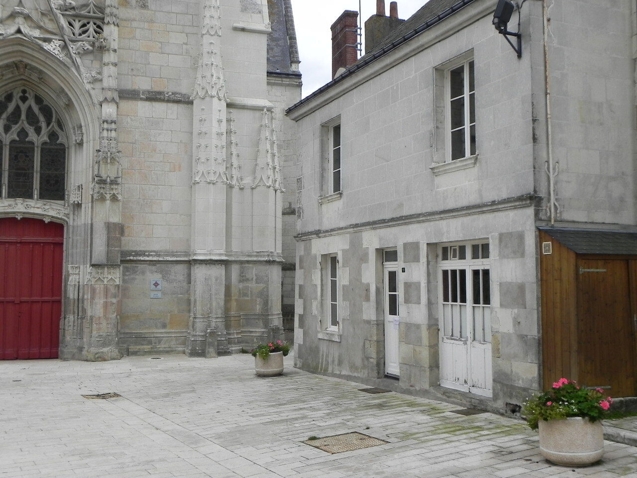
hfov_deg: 50.1
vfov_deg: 38.7
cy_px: 239
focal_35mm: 37
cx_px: 318
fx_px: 681
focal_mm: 6.6
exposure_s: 1/274
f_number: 5.6
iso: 160
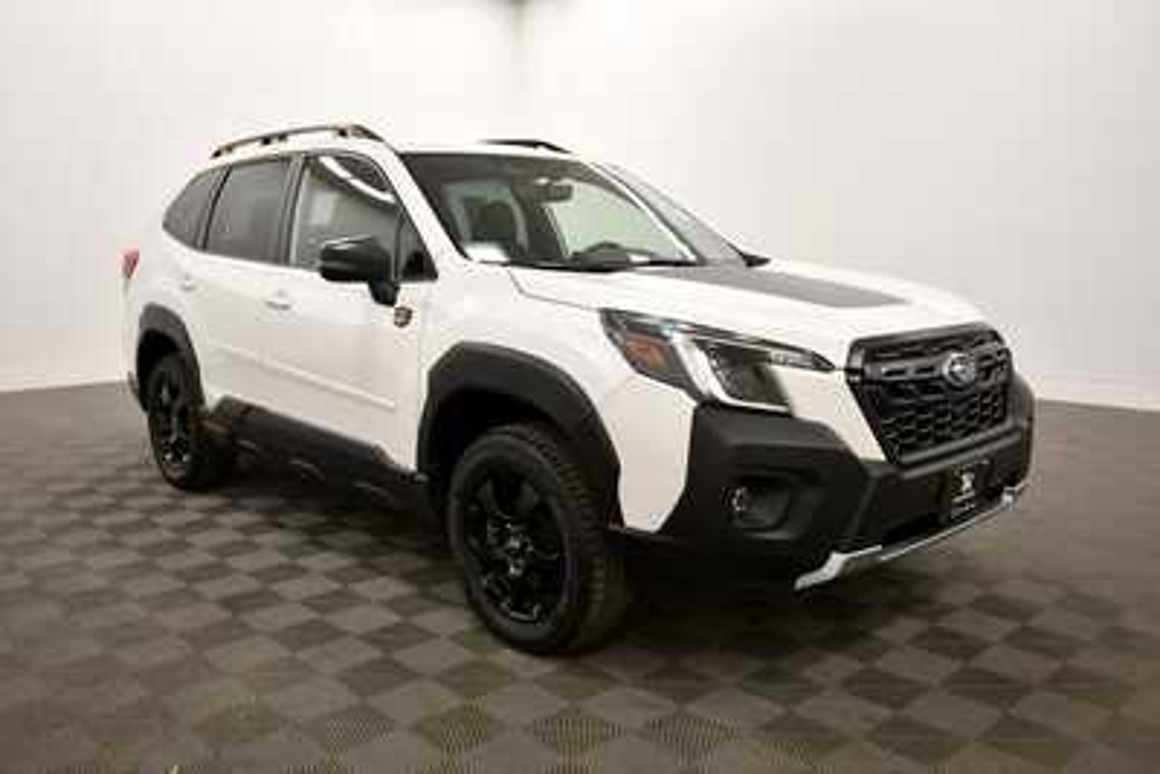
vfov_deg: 43.6
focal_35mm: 30
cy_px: 387
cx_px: 580
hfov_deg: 61.9
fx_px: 967
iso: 800
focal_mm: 20
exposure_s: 1/160
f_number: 5.6
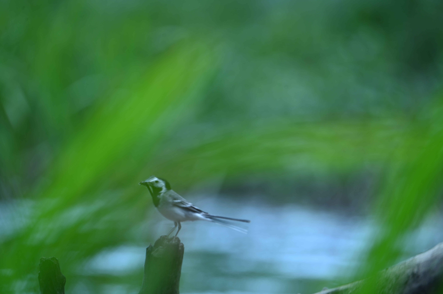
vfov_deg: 2.7
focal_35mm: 500
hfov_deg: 4.1
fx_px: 6149
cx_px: 222
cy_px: 147
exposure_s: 1/100
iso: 140
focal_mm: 500
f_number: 6.7
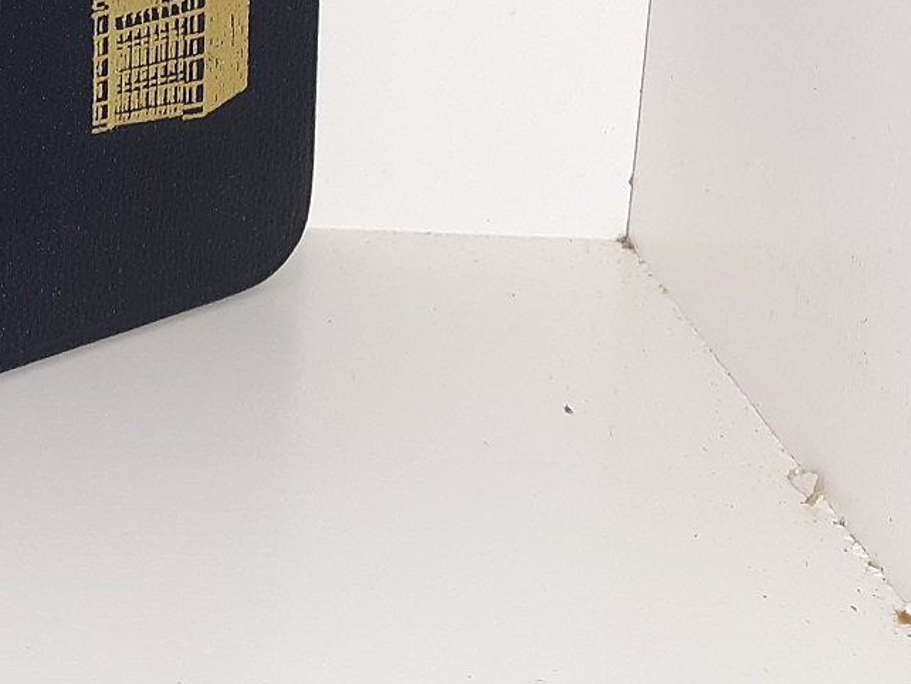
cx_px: -131
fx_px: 2369
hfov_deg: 20.6
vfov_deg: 15.2
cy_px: -346
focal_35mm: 90
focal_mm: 3.7
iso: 50
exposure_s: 1/120
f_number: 1.7
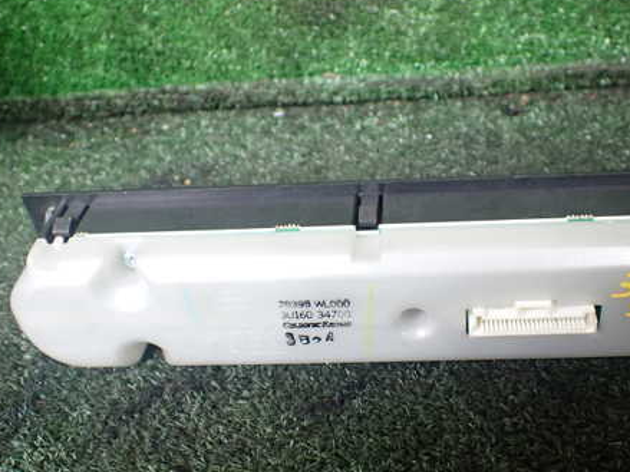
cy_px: 267
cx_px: 385
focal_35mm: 41
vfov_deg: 35.1
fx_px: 746
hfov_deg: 45.5
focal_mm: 5.4
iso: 400
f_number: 2.3
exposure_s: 1/125
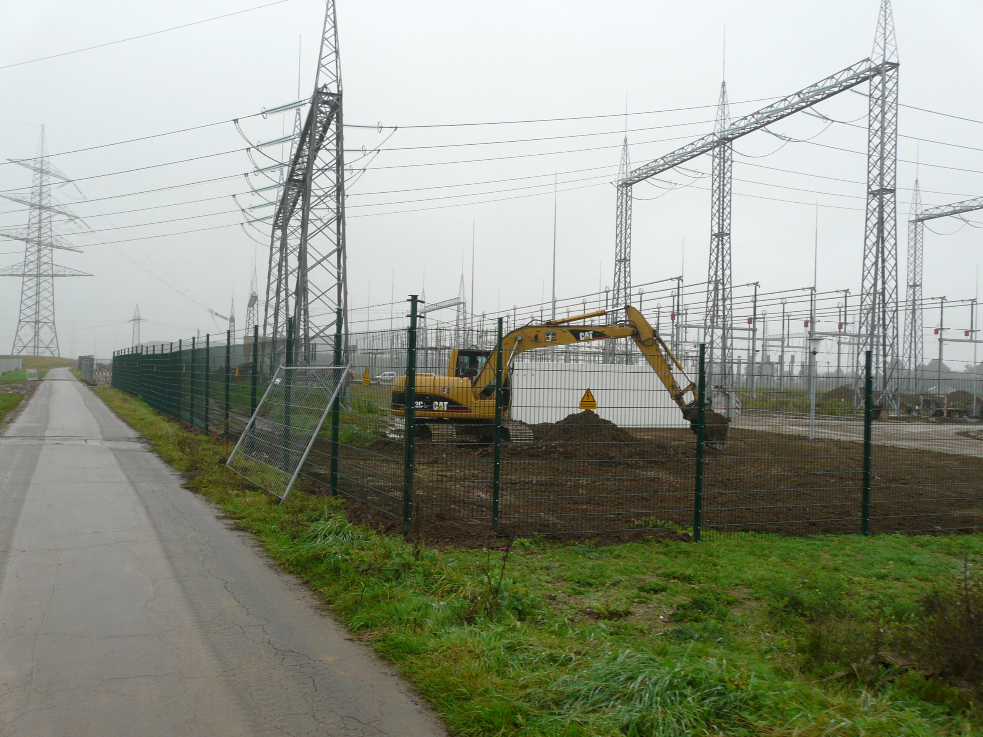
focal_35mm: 28
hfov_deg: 63.4
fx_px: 795
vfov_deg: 49.7
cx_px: 492
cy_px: 368
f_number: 4
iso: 100
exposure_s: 1/160
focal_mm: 4.6
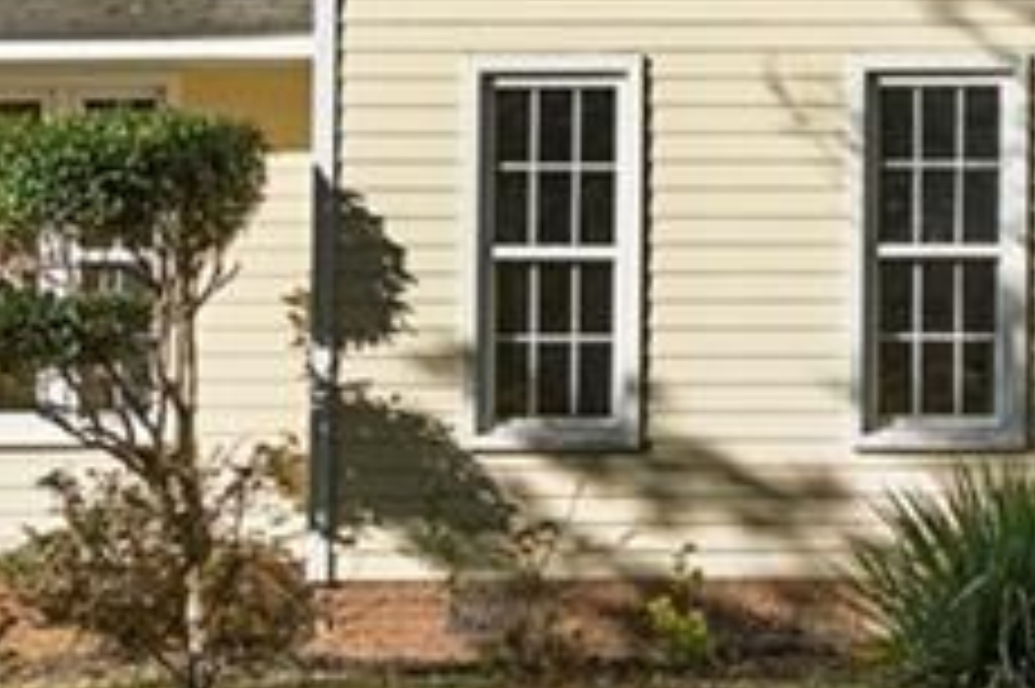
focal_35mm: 138
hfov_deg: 14.6
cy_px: -209
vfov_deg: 9.7
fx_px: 3965
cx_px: 1066
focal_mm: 31
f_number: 8
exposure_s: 1/45
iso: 100
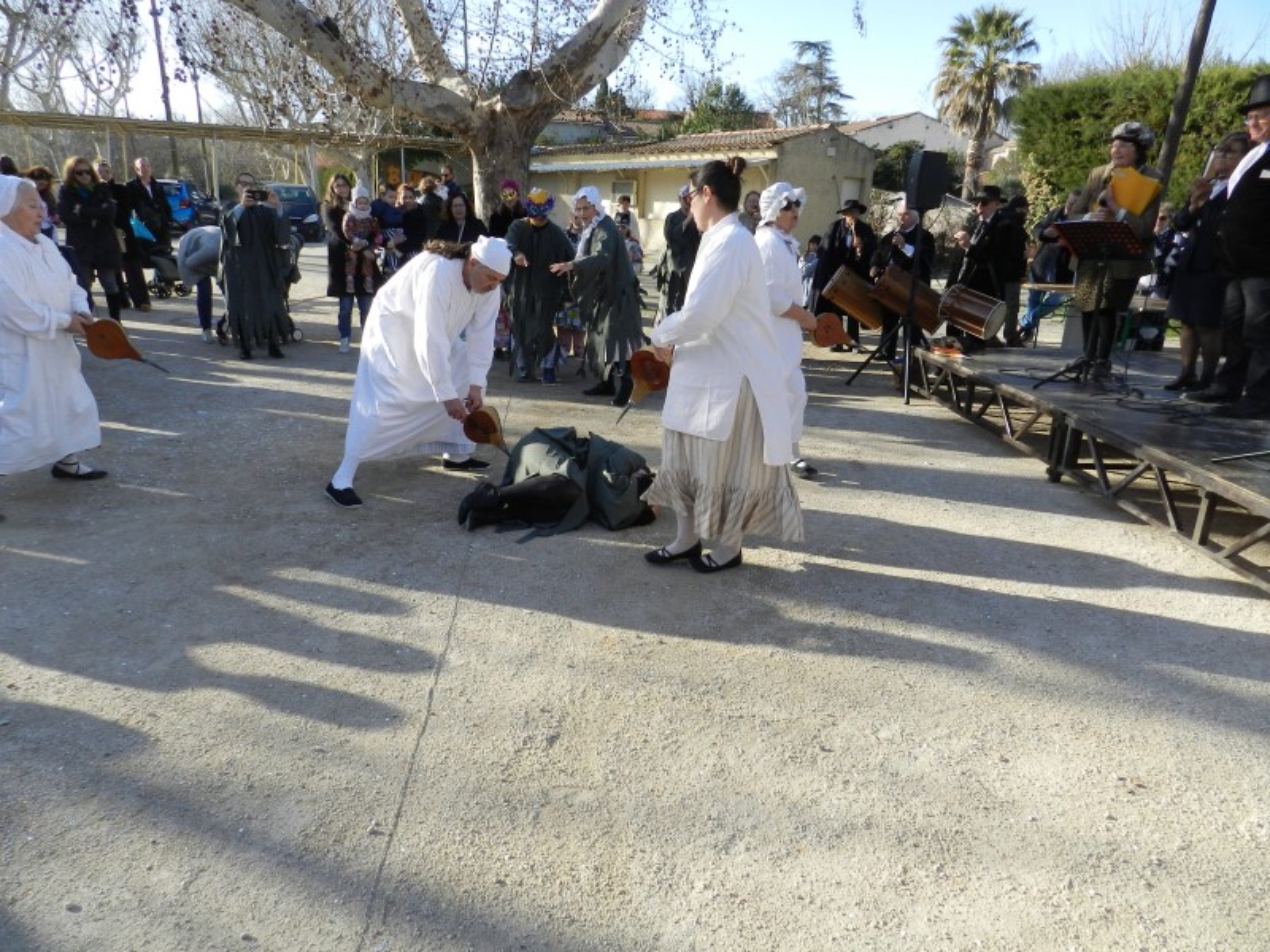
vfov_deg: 58.9
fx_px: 844
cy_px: 476
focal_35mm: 23
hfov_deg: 73.9
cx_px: 635
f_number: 3.4
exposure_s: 1/800
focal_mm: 4
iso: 160
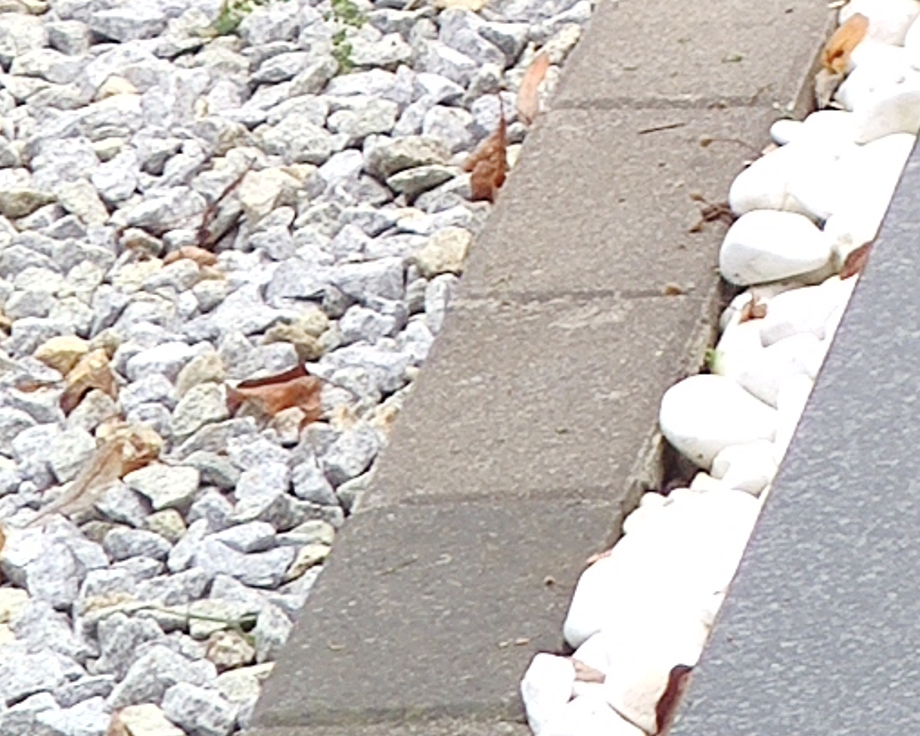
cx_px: 3237
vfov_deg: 3.9
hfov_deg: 4.6
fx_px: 10644
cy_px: -1014
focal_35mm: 391
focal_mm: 6.22
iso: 100
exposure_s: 1/181
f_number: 2.2
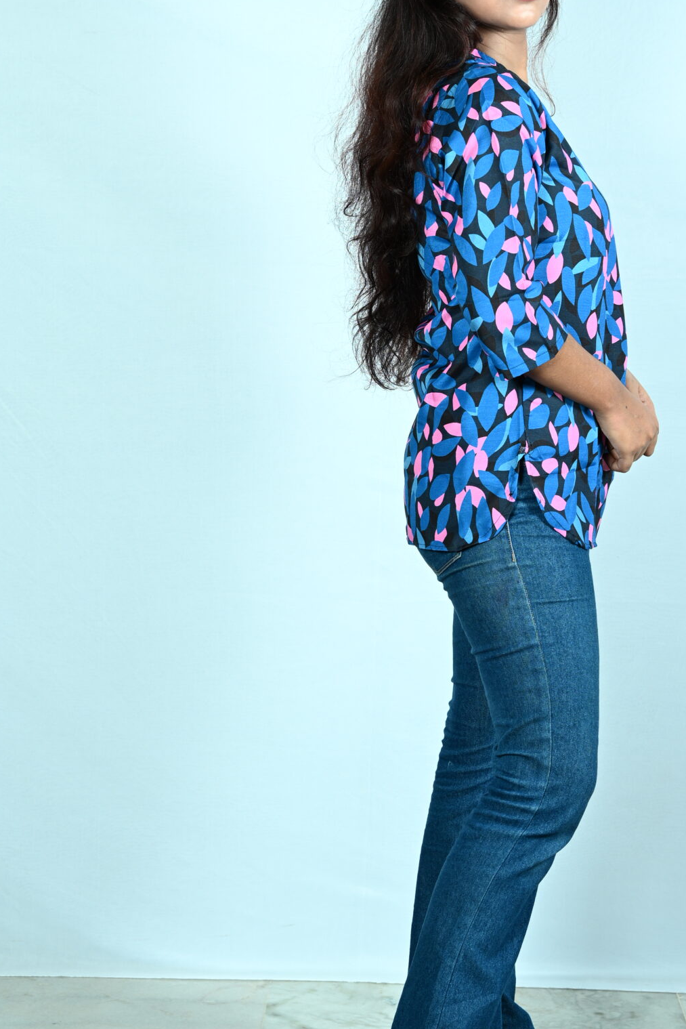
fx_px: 2600
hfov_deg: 15.0
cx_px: 483
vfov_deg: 22.4
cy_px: 463
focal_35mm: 91
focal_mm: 54
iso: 100
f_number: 7.1
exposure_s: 1/200
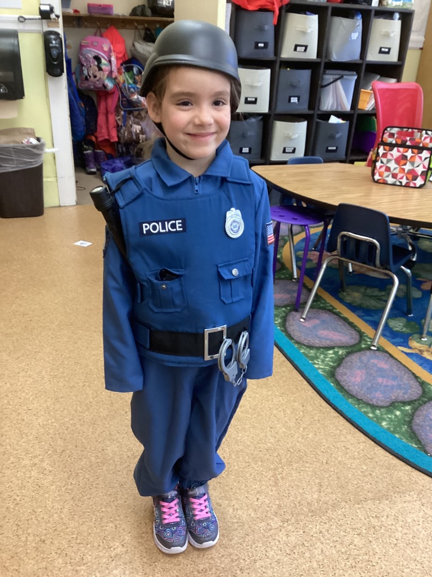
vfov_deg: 58.4
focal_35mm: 31
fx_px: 516
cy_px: 288
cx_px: 216
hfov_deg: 45.4
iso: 320
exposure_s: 1/40
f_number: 2.4
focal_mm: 3.3
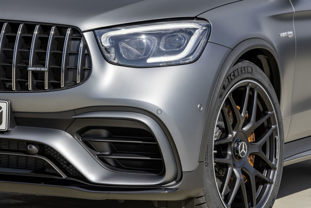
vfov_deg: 8.3
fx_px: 1434
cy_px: 104
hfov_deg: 12.4
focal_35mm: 166
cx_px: 155
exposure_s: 1/250
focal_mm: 165
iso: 100
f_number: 11
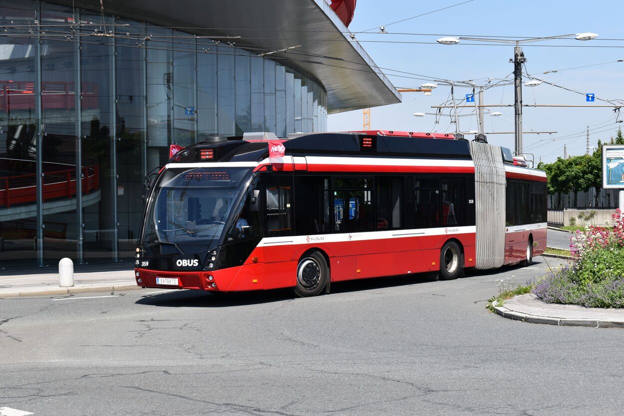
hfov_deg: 28.1
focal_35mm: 72
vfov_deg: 18.9
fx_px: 1248
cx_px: 312
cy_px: 208
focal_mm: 48
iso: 200
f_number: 9
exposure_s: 1/320
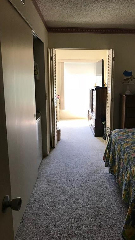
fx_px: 197
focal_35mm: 31
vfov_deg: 62.6
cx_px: 86
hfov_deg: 37.5
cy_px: 118
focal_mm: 3.99
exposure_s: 1/30
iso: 25
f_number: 1.8
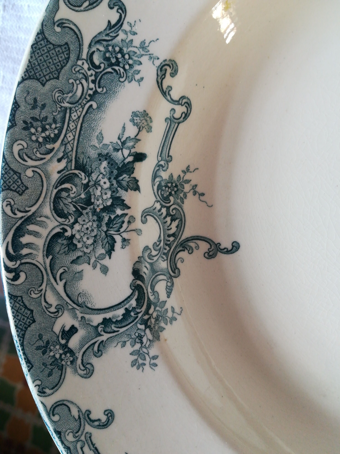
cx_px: 170
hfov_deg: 53.1
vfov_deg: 67.3
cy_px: 227
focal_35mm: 26
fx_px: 340
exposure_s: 1/33.3
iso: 125
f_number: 2.2
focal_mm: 3.83
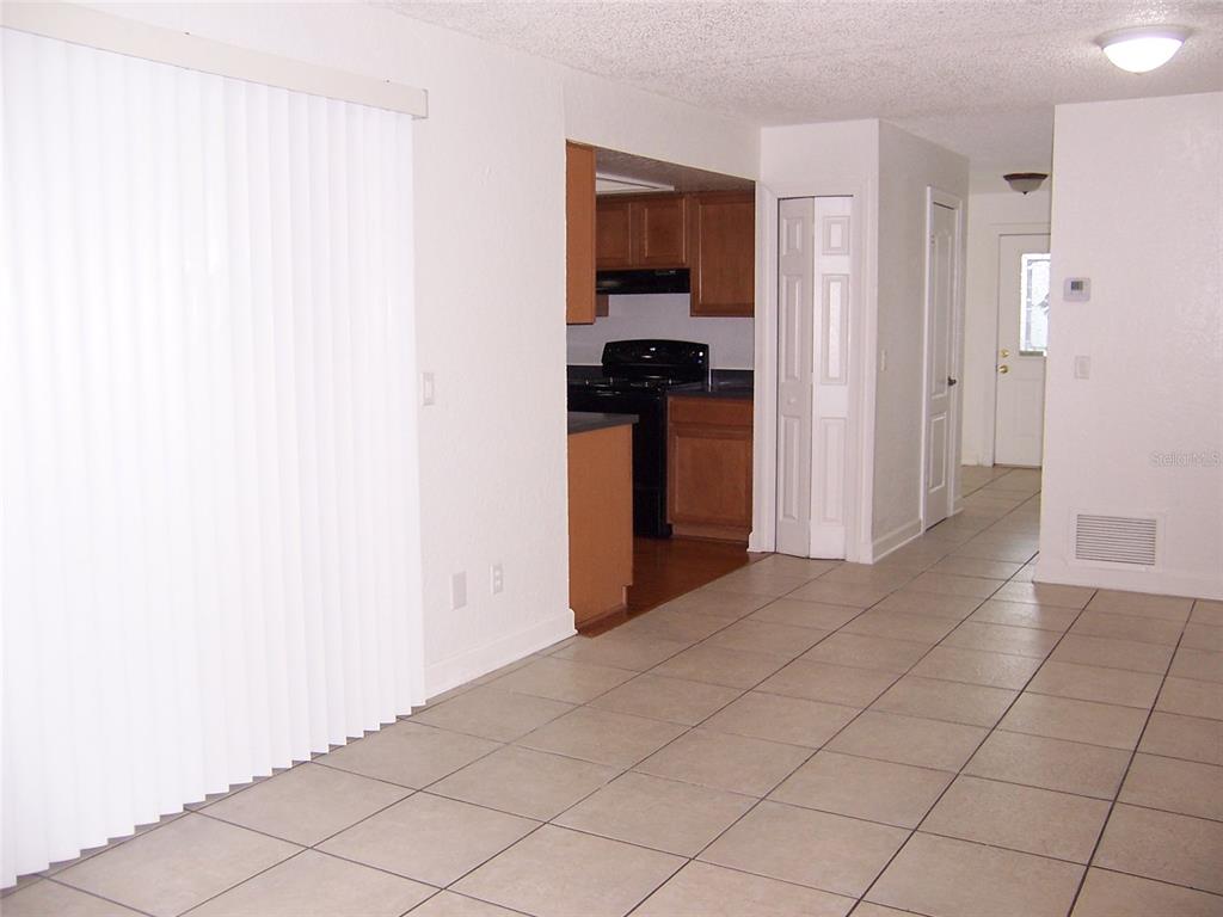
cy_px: 458
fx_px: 1166
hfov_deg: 55.4
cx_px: 612
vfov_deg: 42.9
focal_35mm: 33
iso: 140
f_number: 2.8
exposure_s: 1/60
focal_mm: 5.5
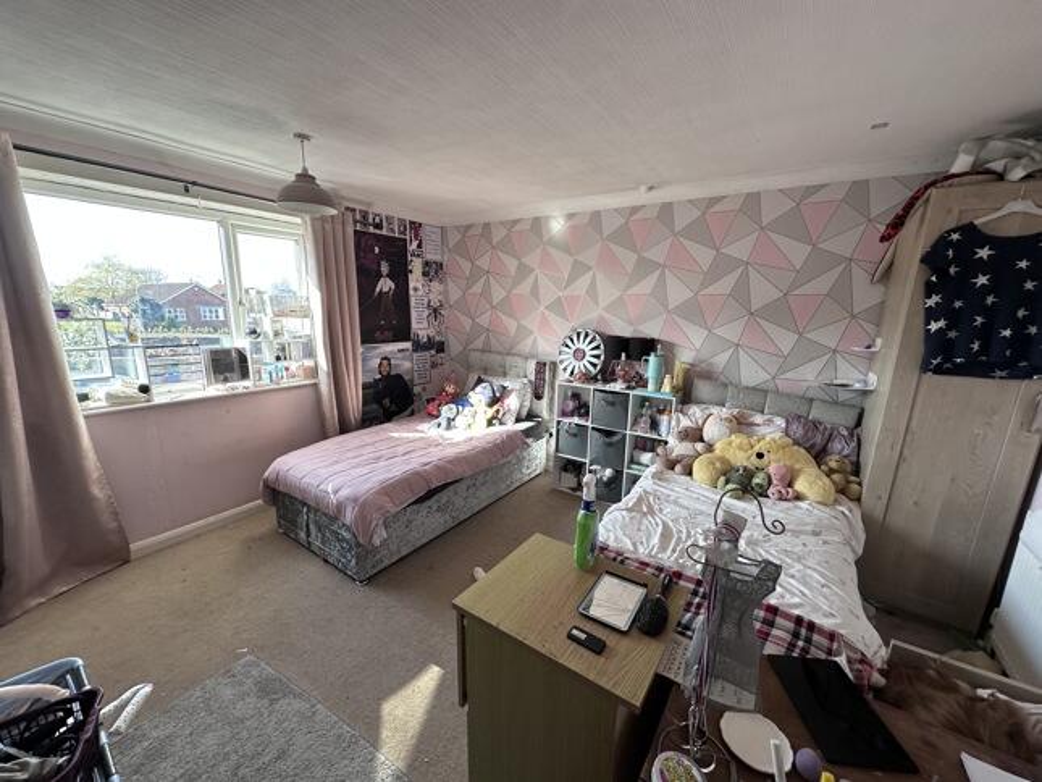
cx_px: 521
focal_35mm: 14
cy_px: 391
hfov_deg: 102.1
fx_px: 422
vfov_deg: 85.7
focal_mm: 2.22
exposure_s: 1/99
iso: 80
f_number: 2.2
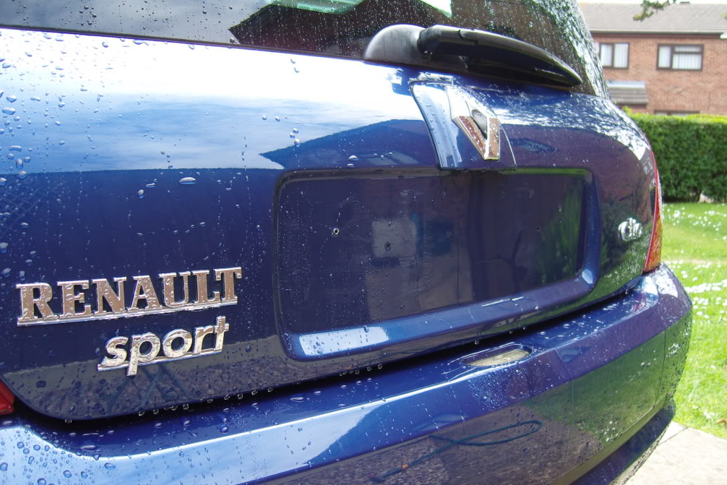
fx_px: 727
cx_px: 366
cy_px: 254
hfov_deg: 53.1
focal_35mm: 36
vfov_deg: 36.9
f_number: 2.8
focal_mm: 7.3
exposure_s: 1/200
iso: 100
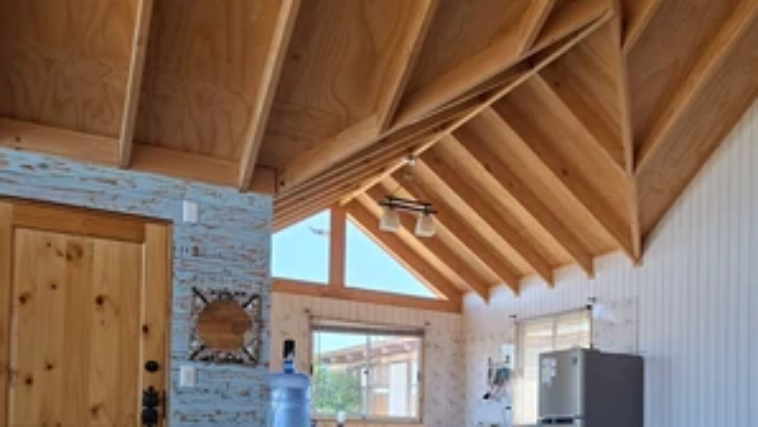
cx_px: 529
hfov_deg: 52.5
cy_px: 414
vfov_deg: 30.1
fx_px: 744
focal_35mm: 37
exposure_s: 1/123
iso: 50
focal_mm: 5.54
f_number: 1.8
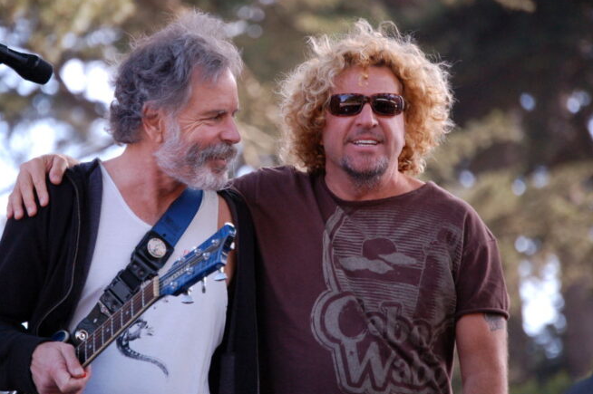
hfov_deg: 7.1
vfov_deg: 4.7
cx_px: 260
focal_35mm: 291
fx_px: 4783
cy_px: 211
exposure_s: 1/400
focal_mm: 165
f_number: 5.3
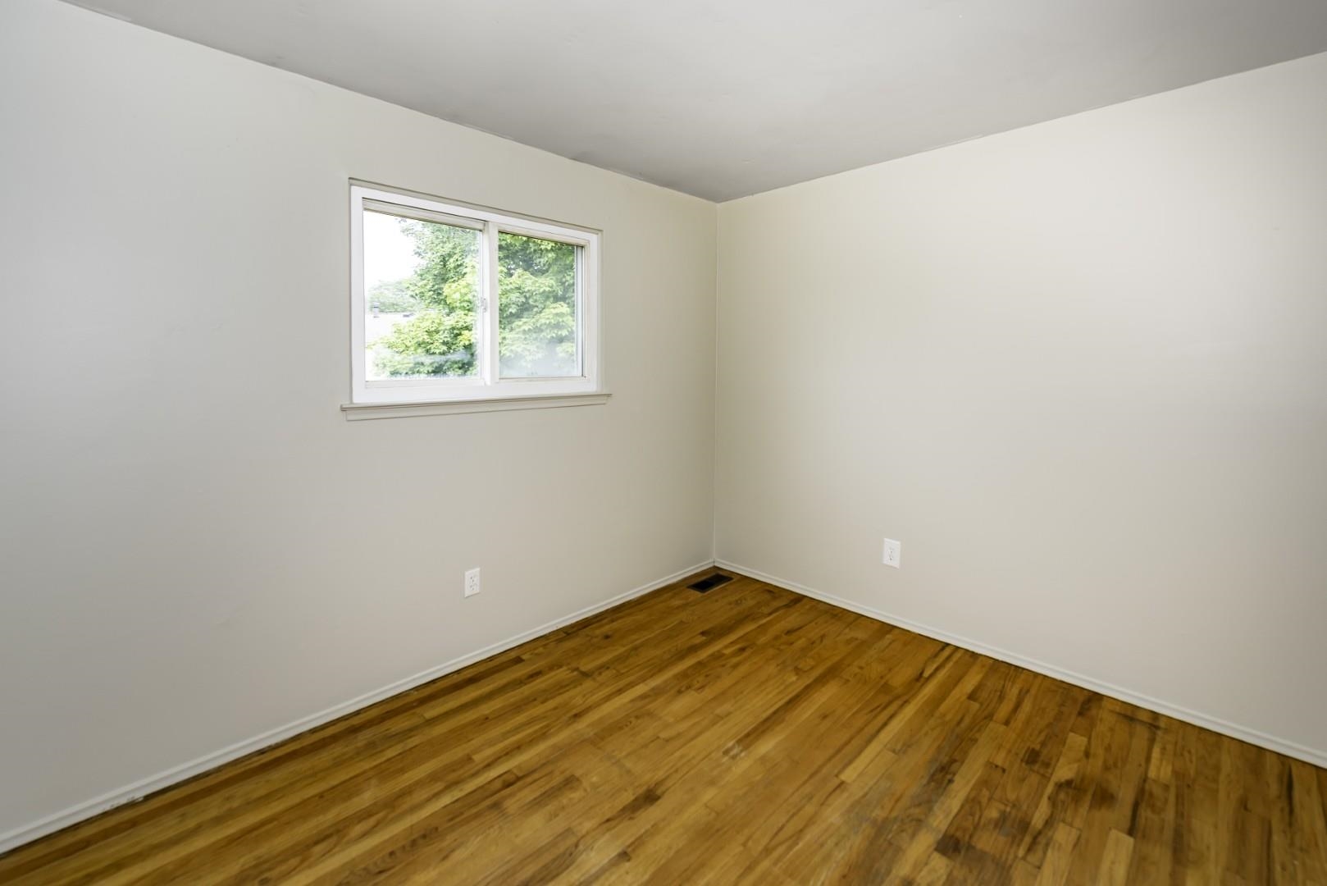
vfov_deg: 81.3
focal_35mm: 14
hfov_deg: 104.2
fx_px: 516
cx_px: 664
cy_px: 443
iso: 100
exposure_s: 1/60
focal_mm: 14
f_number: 5.6
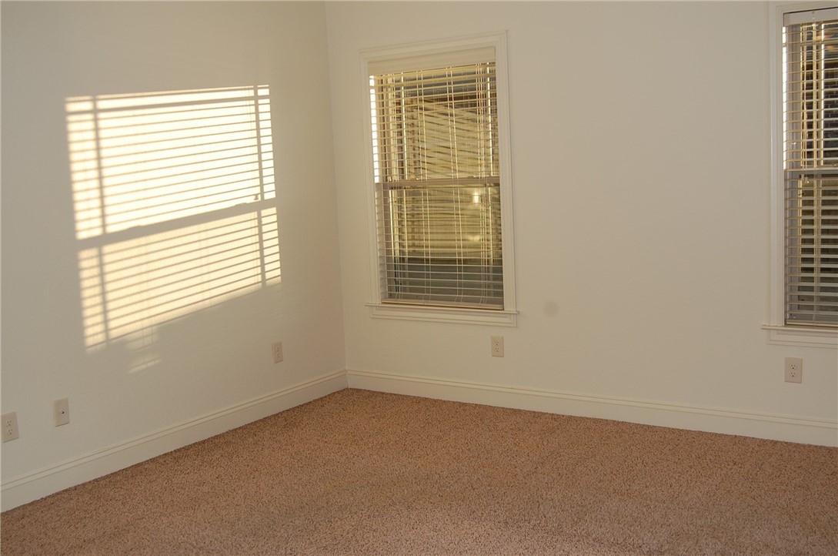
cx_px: 419
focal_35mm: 39
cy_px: 278
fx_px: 906
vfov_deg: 34.1
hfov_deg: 49.6
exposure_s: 1/125
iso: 200
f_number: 5.6
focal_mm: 26
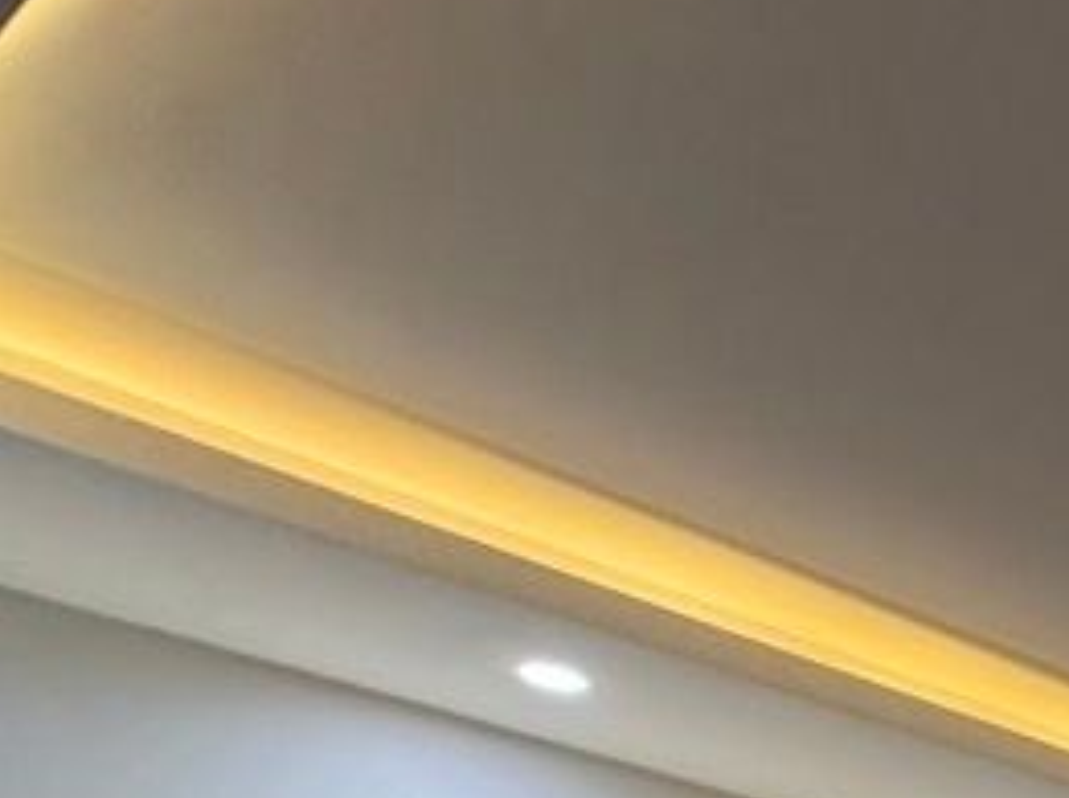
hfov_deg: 23.8
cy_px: 1244
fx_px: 1696
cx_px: 1765
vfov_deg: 21.5
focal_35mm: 55
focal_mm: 2.22
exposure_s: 1/100
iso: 160
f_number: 2.2
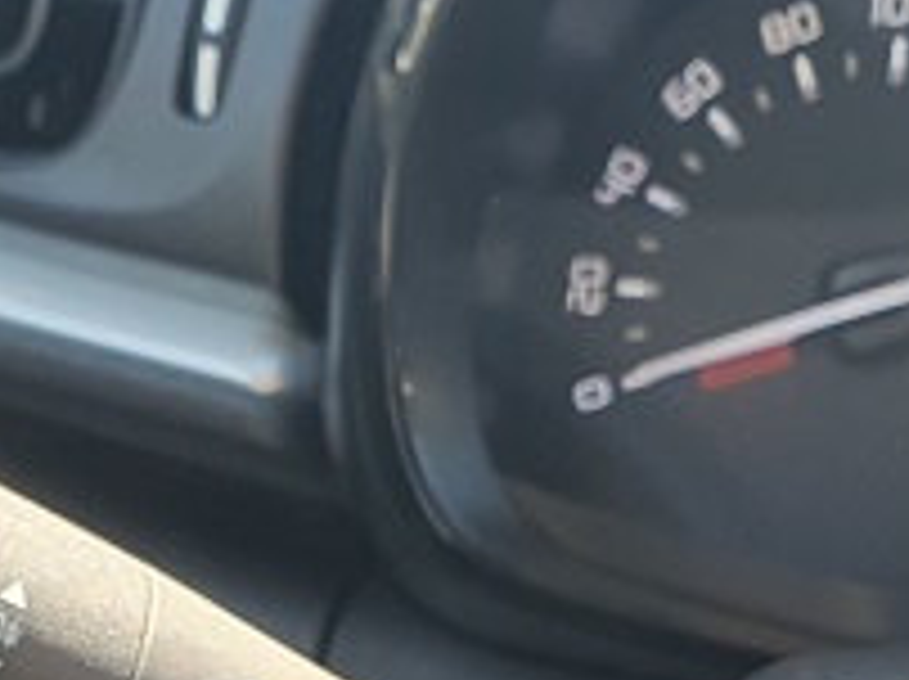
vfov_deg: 13.3
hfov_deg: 18.7
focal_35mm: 103
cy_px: 1121
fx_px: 2702
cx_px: 32
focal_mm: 4.32
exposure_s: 1/107
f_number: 2.4
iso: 50
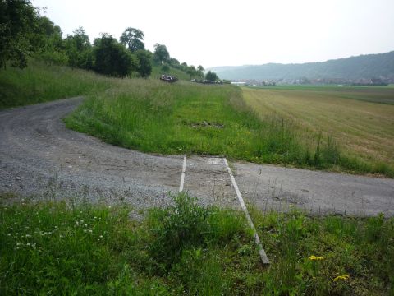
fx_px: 364
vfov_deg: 44.2
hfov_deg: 56.8
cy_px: 148
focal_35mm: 32
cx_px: 197
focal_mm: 5.2
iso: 100
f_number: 5
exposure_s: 1/400
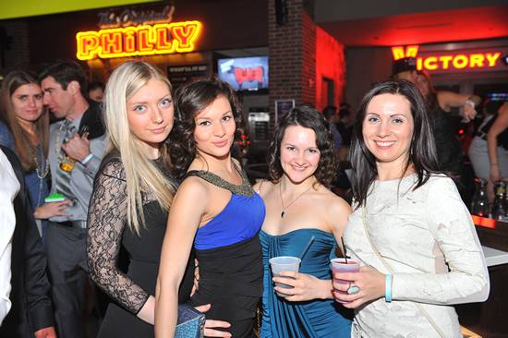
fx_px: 479
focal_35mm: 34
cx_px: 254
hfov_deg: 55.8
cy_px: 169
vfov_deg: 38.8
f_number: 4.5
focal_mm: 34
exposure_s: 1/100
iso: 1250
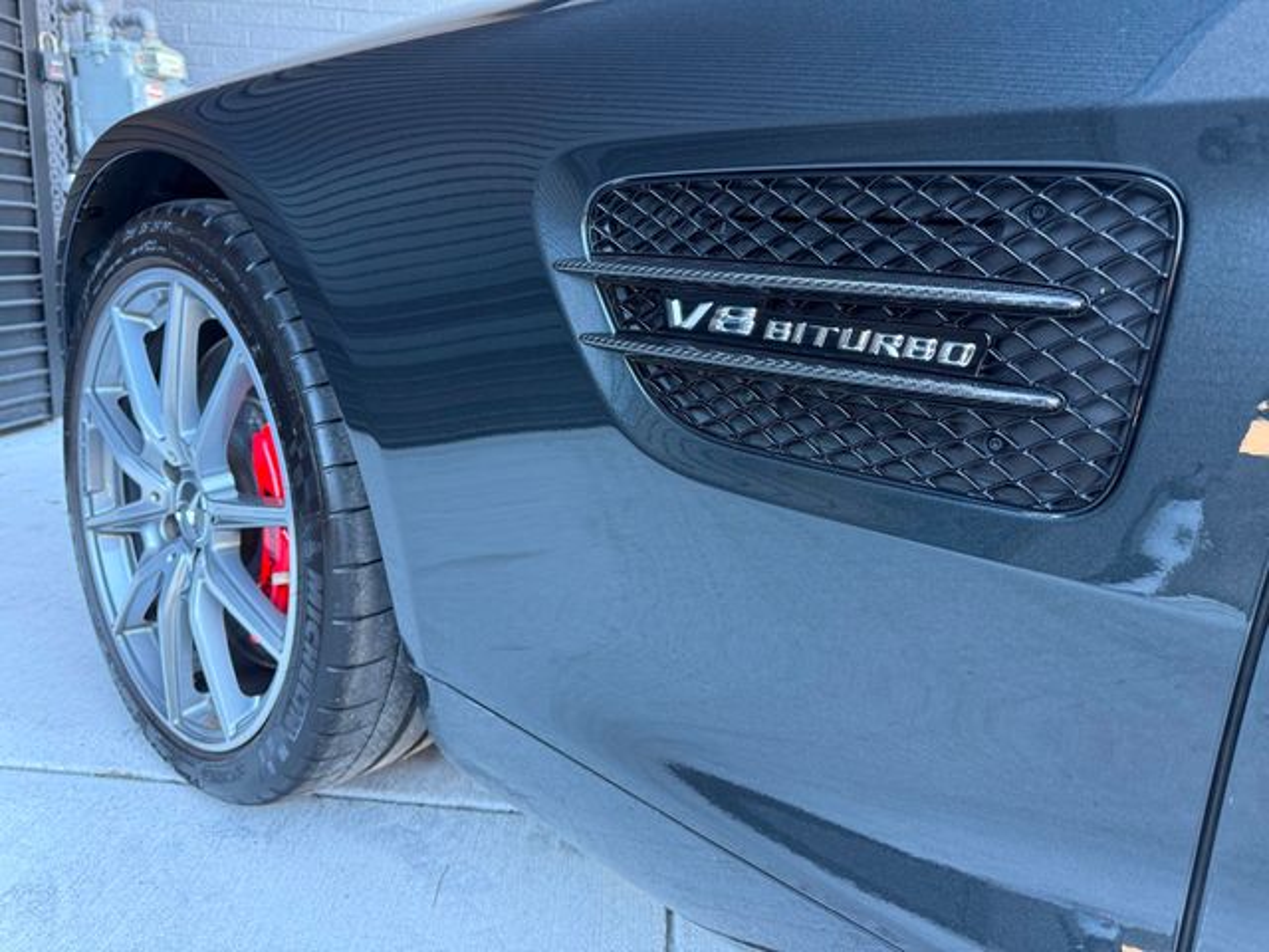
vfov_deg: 56.8
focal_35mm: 24
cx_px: 634
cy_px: 476
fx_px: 880
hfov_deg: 71.6
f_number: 1.78
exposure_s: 1/95
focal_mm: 6.76
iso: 200
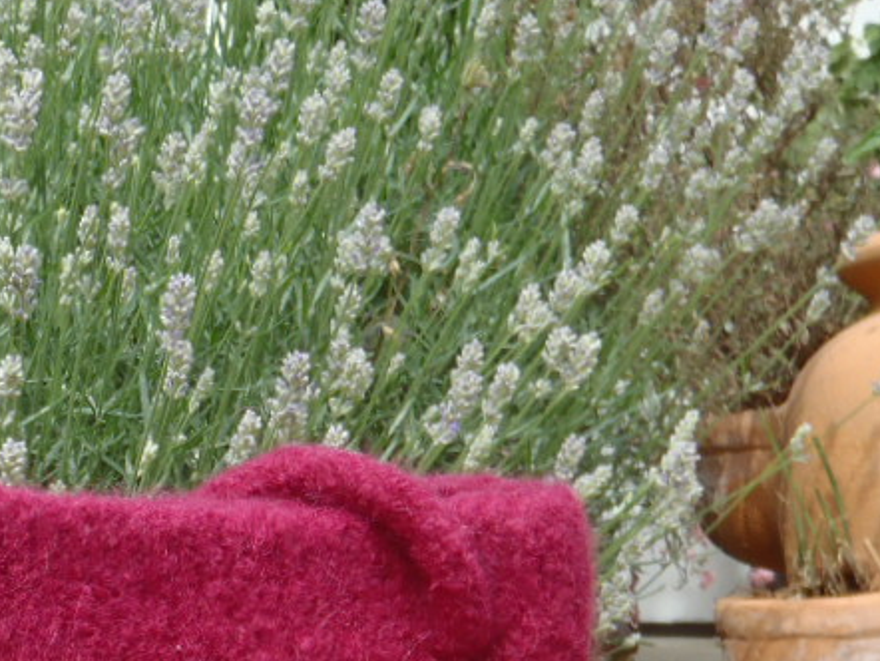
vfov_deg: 17.2
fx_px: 2060
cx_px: -100
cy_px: 852
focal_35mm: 81
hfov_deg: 22.7
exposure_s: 1/160
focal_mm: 5
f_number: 4
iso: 64
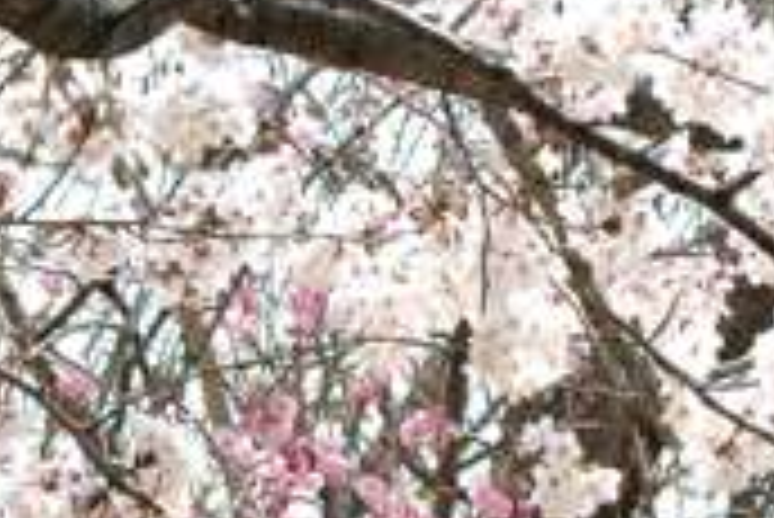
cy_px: 173
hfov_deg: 3.1
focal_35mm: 668
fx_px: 14373
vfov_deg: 2.1
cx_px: 1048
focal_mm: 75
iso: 100
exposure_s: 1/800
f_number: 5.6
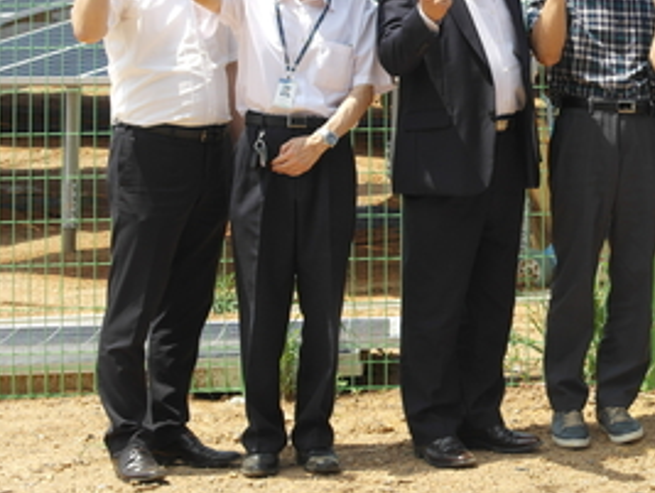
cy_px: 48
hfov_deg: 15.9
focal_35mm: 121
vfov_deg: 12.2
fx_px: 2293
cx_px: 702
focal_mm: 38
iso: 100
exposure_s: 1/160
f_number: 9
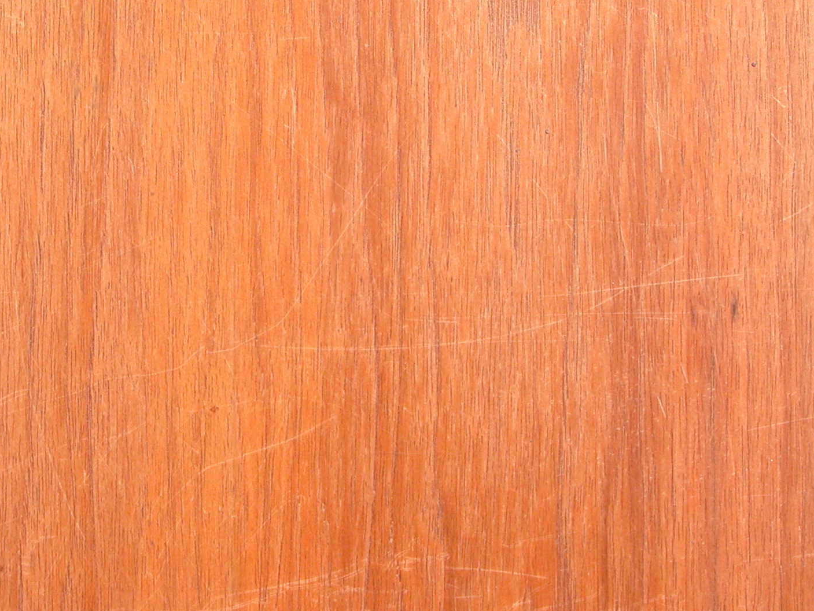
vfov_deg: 16.2
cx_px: 317
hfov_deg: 21.5
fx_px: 2140
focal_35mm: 91
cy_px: 326
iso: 100
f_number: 6
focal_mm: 12.7
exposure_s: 1/270
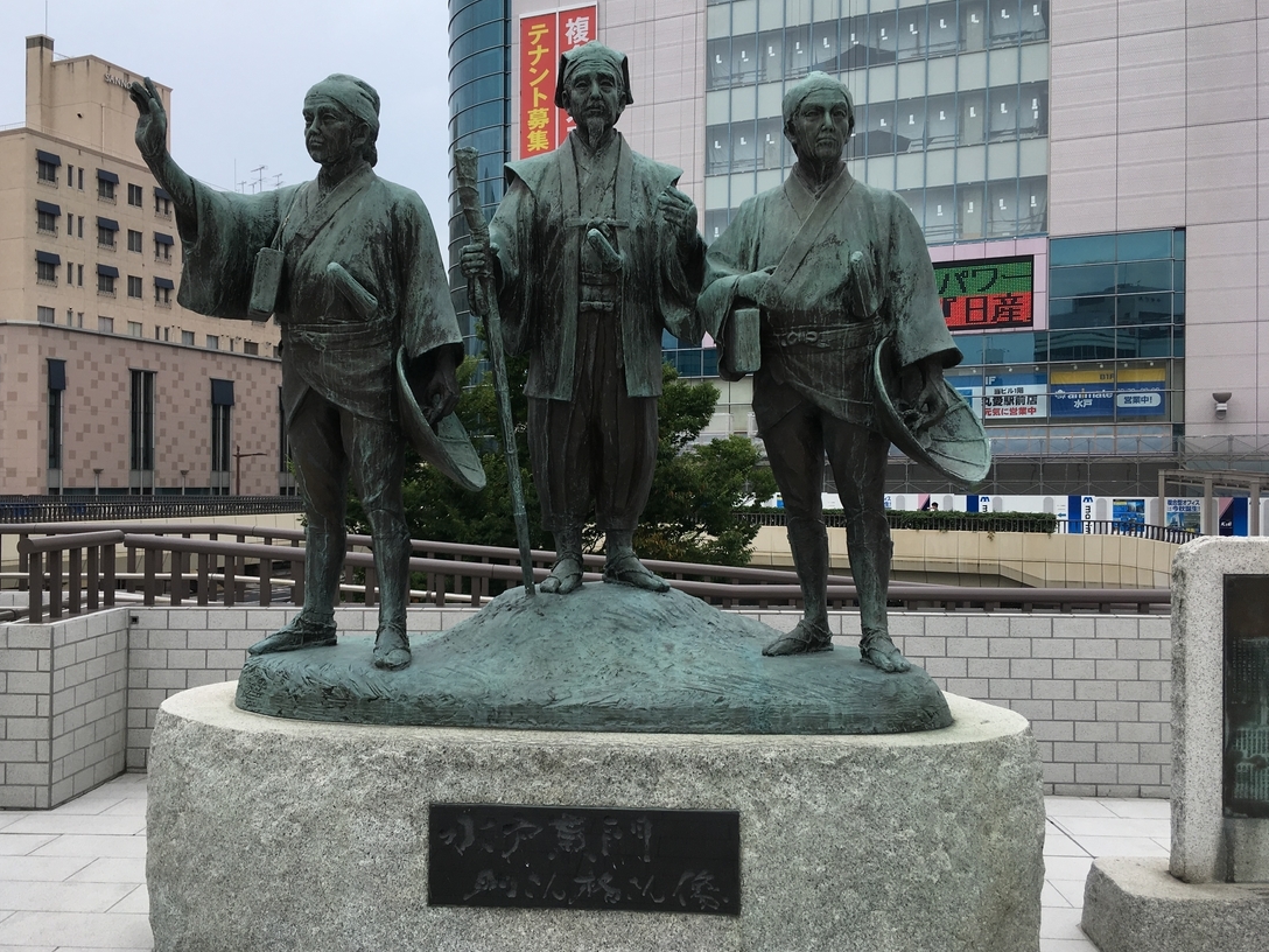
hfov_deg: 56.8
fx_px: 1173
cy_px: 474
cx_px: 586
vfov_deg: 44.2
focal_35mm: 32
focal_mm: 4.15
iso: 25
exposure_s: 1/746
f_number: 2.2
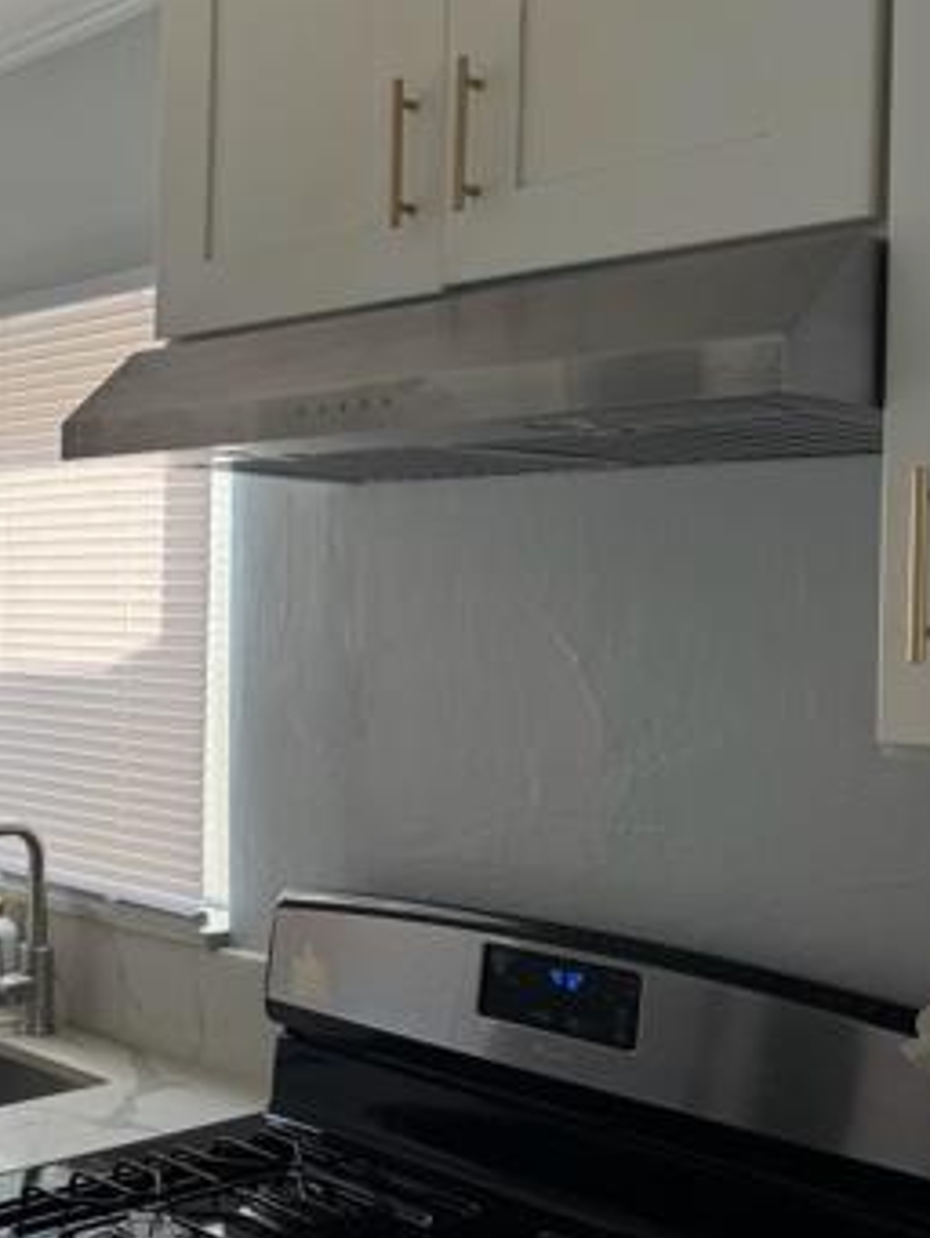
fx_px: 1611
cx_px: -62
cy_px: 603
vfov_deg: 42.1
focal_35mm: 45
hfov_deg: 29.4
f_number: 1.78
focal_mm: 6.76
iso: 50
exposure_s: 1/131
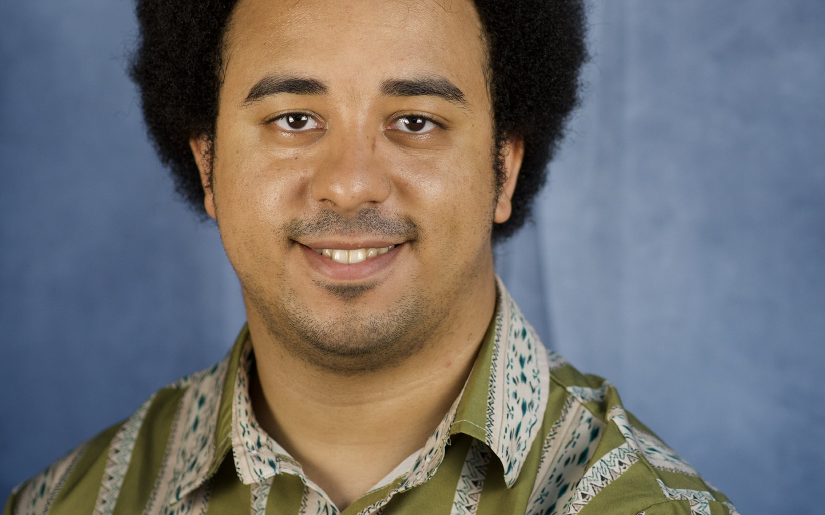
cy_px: 325
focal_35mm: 196
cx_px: 411
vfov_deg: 6.7
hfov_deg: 10.7
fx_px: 4401
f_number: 2.2
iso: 400
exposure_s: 1/400
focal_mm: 85
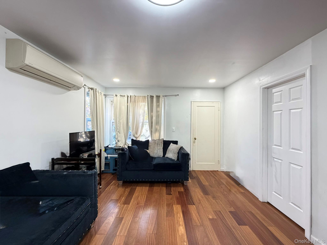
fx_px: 132
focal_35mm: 14
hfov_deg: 102.1
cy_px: 122
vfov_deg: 85.7
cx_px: 164
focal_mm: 2.22
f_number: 2.2
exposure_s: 1/60
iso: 320
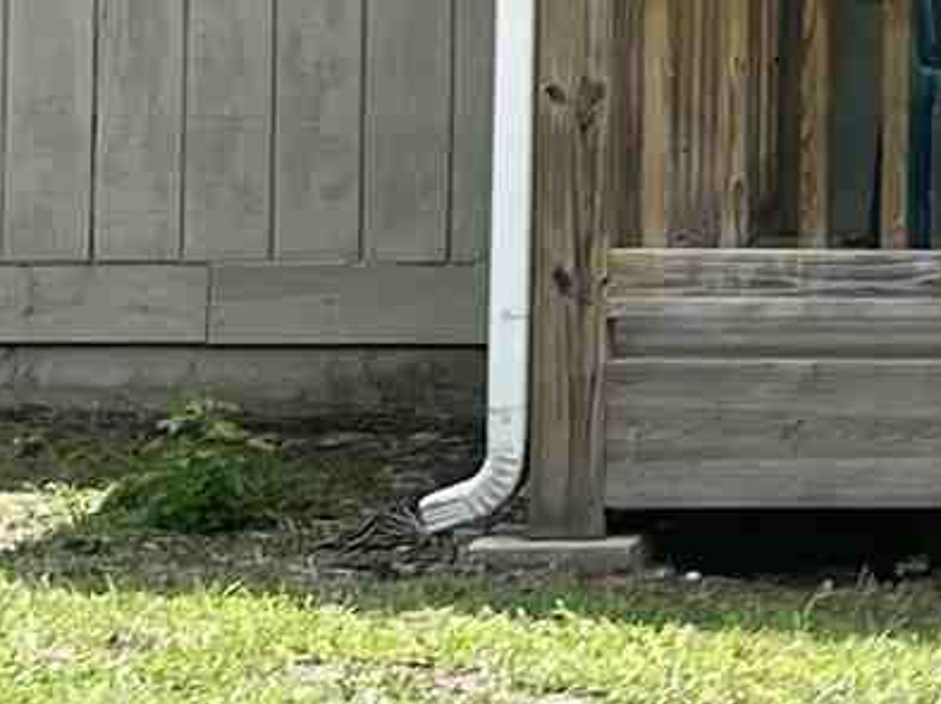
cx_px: 2231
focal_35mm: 195
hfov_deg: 9.2
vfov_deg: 7.5
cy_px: -382
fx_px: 5298
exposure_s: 1/3448
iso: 32
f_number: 1.6
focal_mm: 5.1
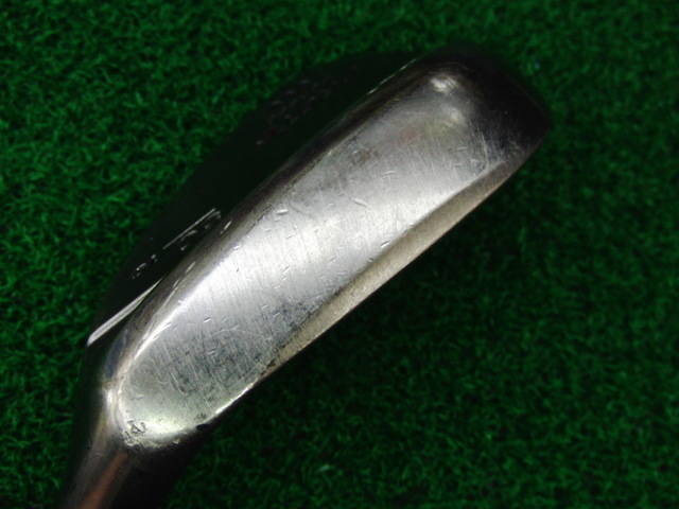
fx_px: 726
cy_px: 254
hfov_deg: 50.1
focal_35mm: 37
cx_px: 340
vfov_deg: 38.7
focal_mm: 6.42
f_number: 3.6
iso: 250
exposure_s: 1/80
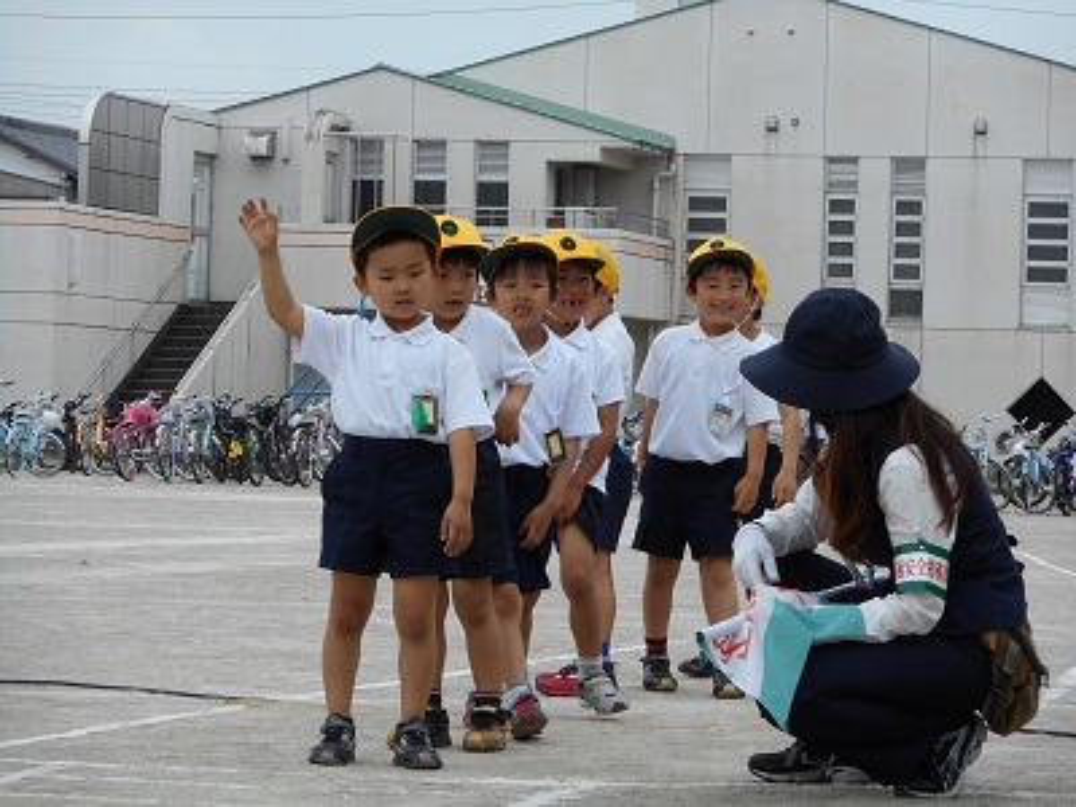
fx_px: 4165
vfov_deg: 11.1
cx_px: 538
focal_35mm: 134
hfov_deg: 14.7
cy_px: 404
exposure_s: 1/200
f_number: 6.1
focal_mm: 23.9
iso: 80
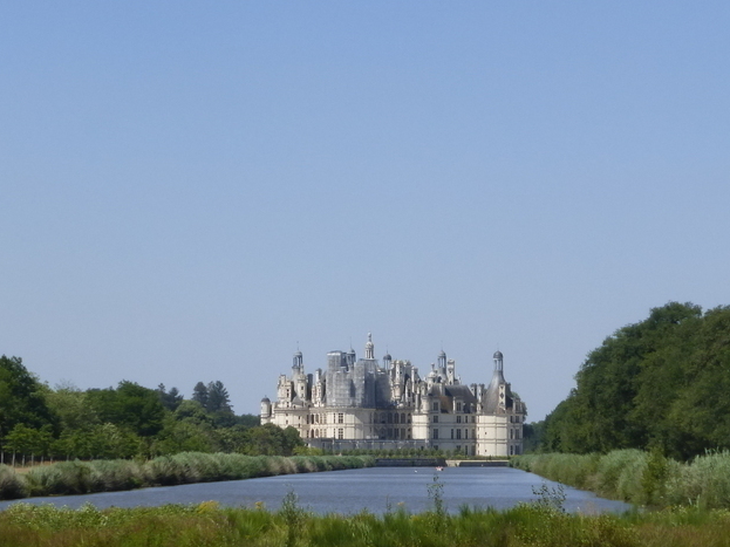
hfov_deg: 11.6
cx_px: 390
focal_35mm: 171
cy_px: 320
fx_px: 3605
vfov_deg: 8.7
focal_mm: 17.1
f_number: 5.3
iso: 100
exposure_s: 1/800
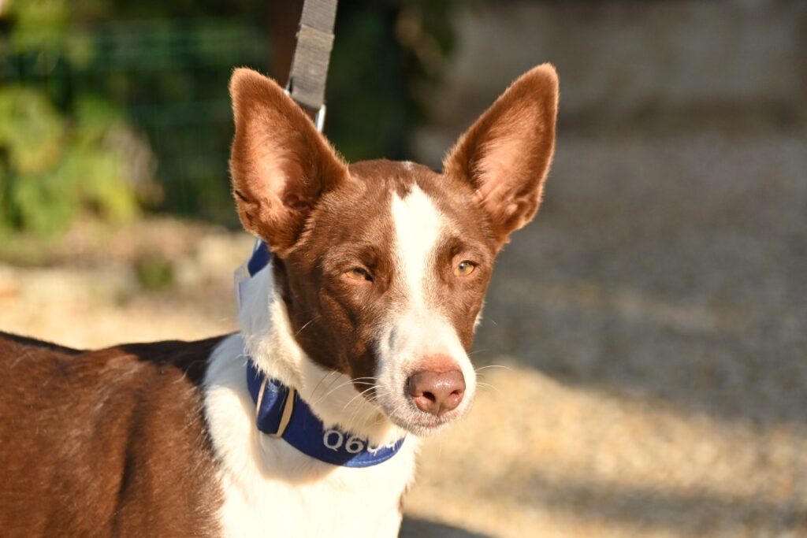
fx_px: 4035
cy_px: 269
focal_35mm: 180
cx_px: 404
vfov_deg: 7.6
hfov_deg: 11.4
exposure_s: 1/4000
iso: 1400
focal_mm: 120
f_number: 5.6
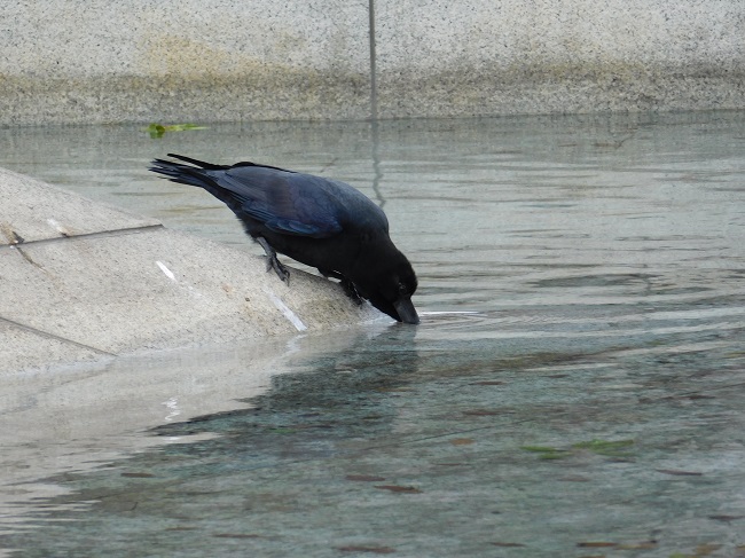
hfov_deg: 5.4
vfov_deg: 4.0
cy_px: 279
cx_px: 372
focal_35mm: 369
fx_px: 7939
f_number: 5.8
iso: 125
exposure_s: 1/125
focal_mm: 65.4
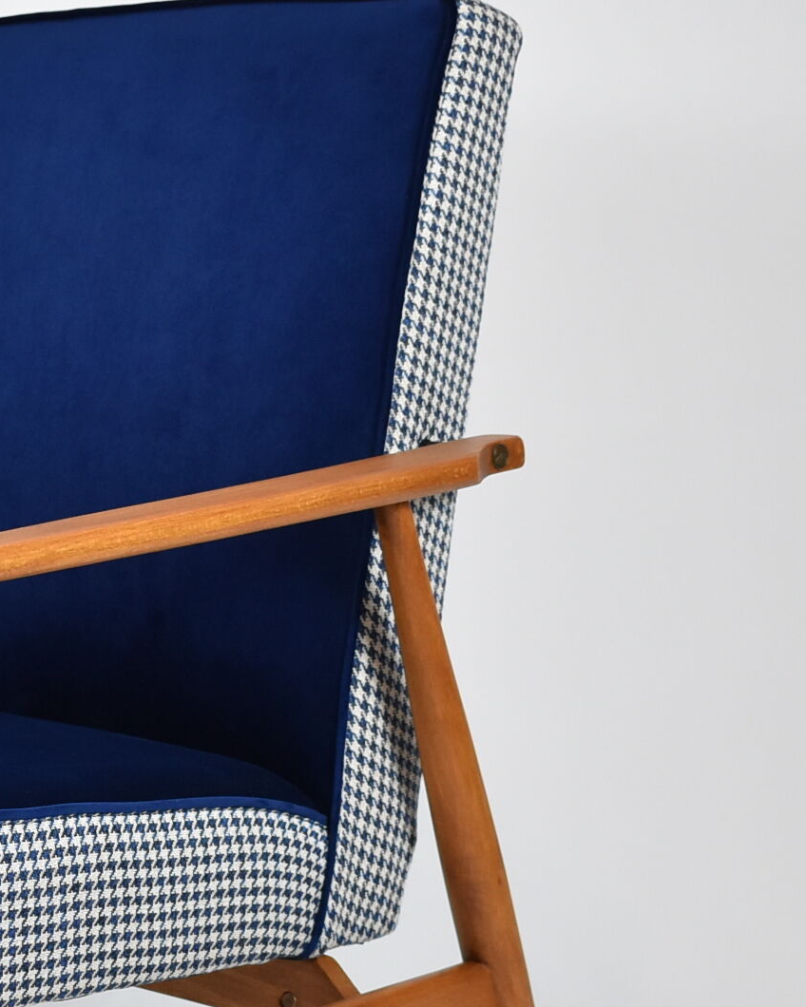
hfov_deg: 14.0
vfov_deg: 17.8
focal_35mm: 107
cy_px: 753
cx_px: -82
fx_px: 3200
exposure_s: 1/125
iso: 800
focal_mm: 27
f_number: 5
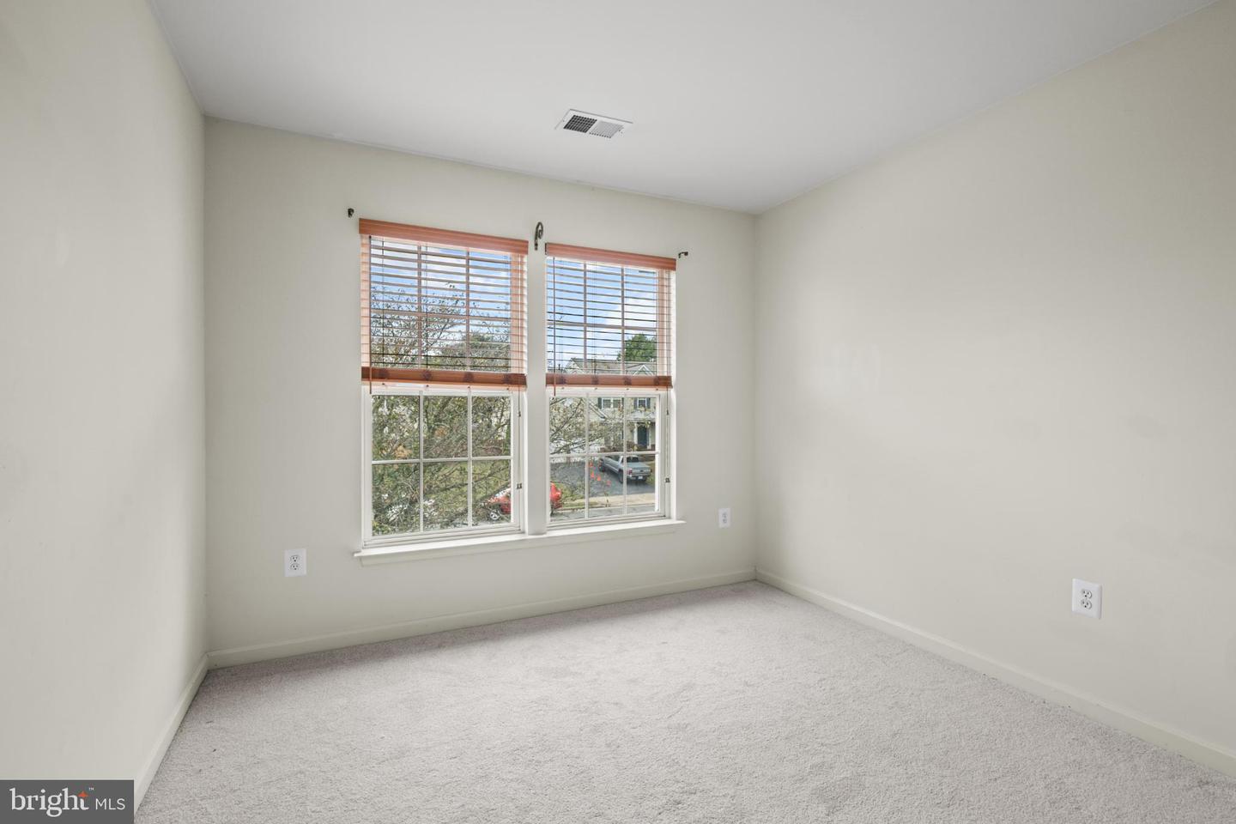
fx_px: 515
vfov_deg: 77.3
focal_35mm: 15
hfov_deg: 100.4
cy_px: 412
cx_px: 618
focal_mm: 15
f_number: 8
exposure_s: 1/10
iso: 640
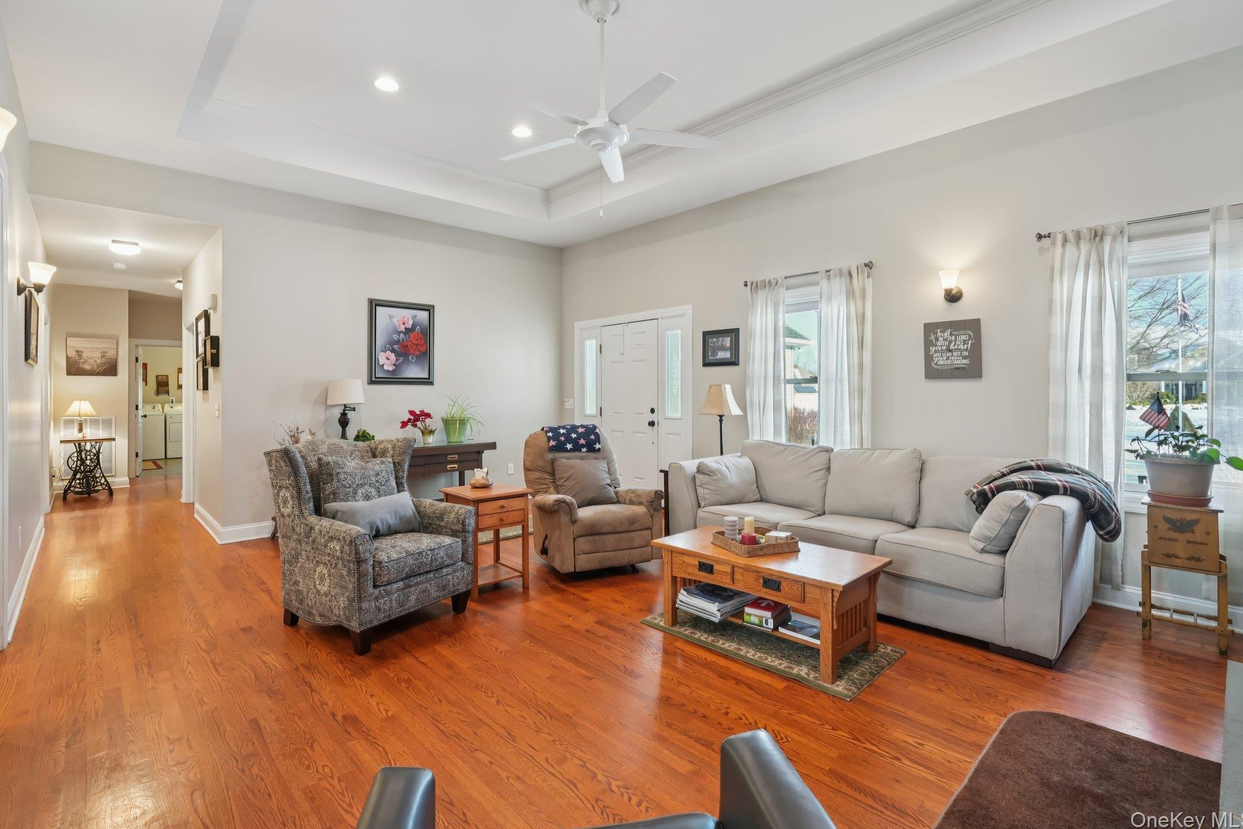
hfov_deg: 93.2
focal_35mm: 17
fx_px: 587
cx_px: 601
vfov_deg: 70.4
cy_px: 395
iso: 400
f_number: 8
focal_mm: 16
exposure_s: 1/8
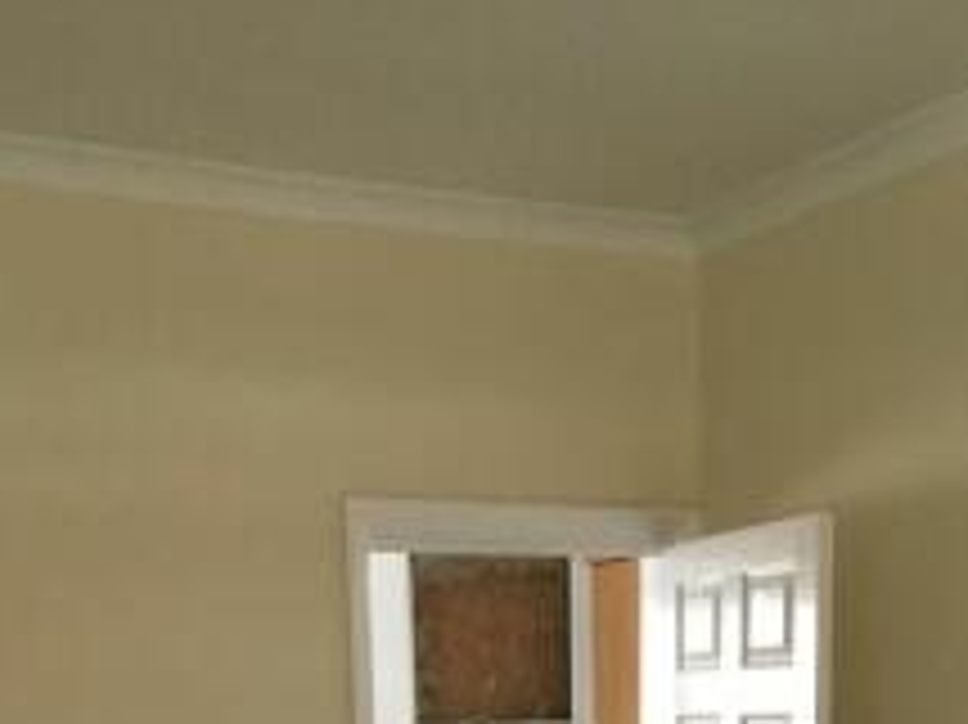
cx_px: 549
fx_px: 1761
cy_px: 969
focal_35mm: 63
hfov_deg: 30.7
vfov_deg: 20.9
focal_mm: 3.3
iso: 200
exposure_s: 1/25
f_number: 2.4
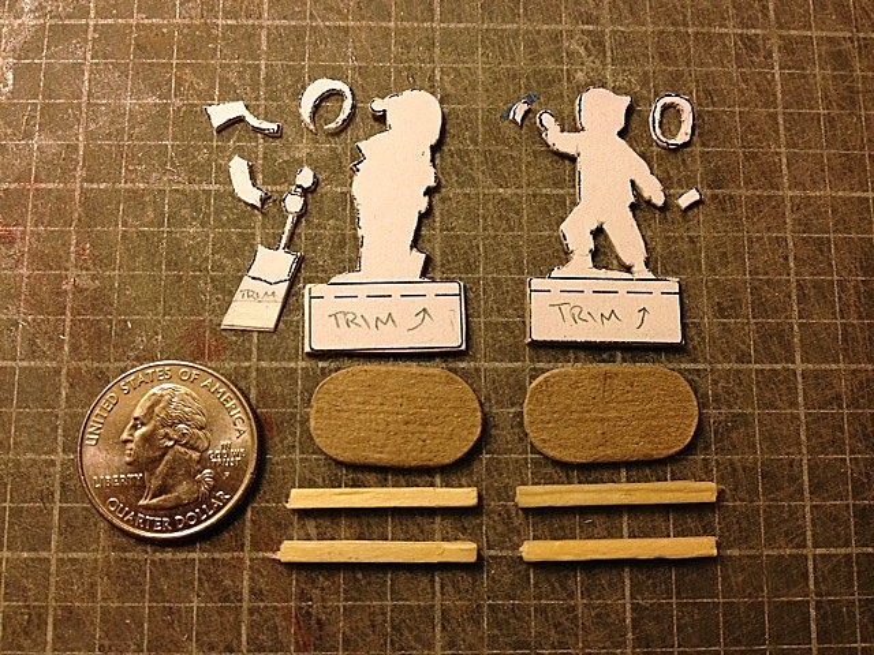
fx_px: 884
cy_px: 328
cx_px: 437
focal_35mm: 35
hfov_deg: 52.6
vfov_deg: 40.7
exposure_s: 1/20
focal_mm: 4.28
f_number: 2.4
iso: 100
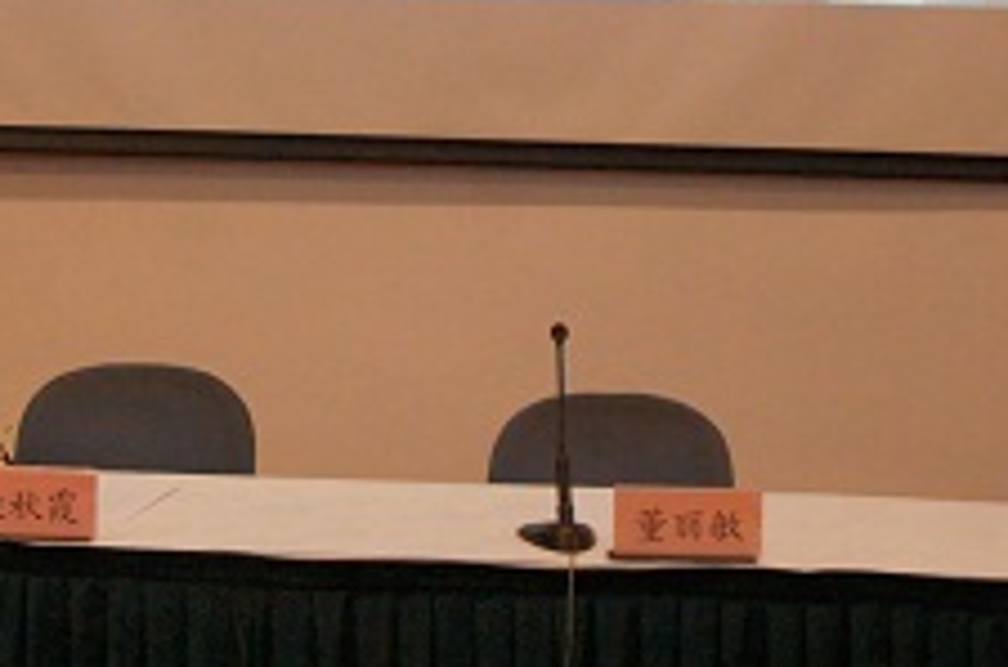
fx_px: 6156
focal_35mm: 220
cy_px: -208
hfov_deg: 9.3
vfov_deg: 6.2
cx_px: 103
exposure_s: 1/100
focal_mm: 55
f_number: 5.6
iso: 1600
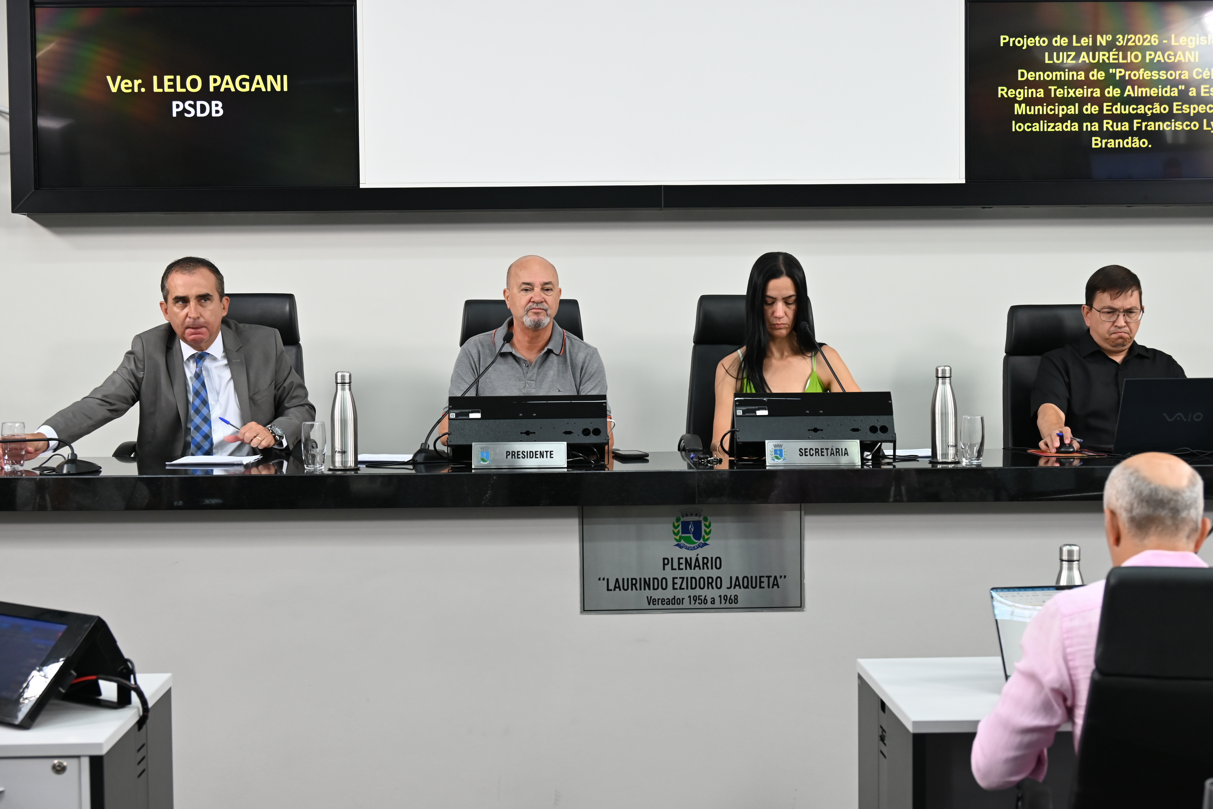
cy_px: 404
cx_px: 606
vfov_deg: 27.0
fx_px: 1685
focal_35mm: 50
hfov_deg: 39.6
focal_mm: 50
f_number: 5.6
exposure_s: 1/125
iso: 1400
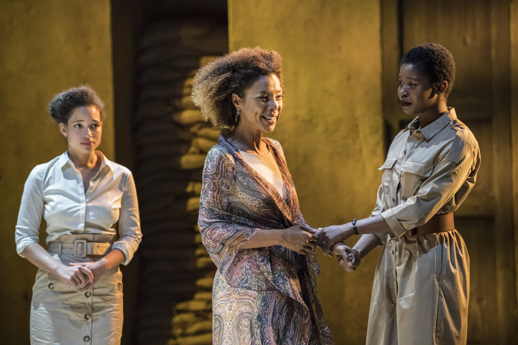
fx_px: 2791
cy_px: 172
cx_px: 259
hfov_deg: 10.6
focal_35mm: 194
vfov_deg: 7.1
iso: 10000
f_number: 5
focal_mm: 194
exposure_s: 1/250
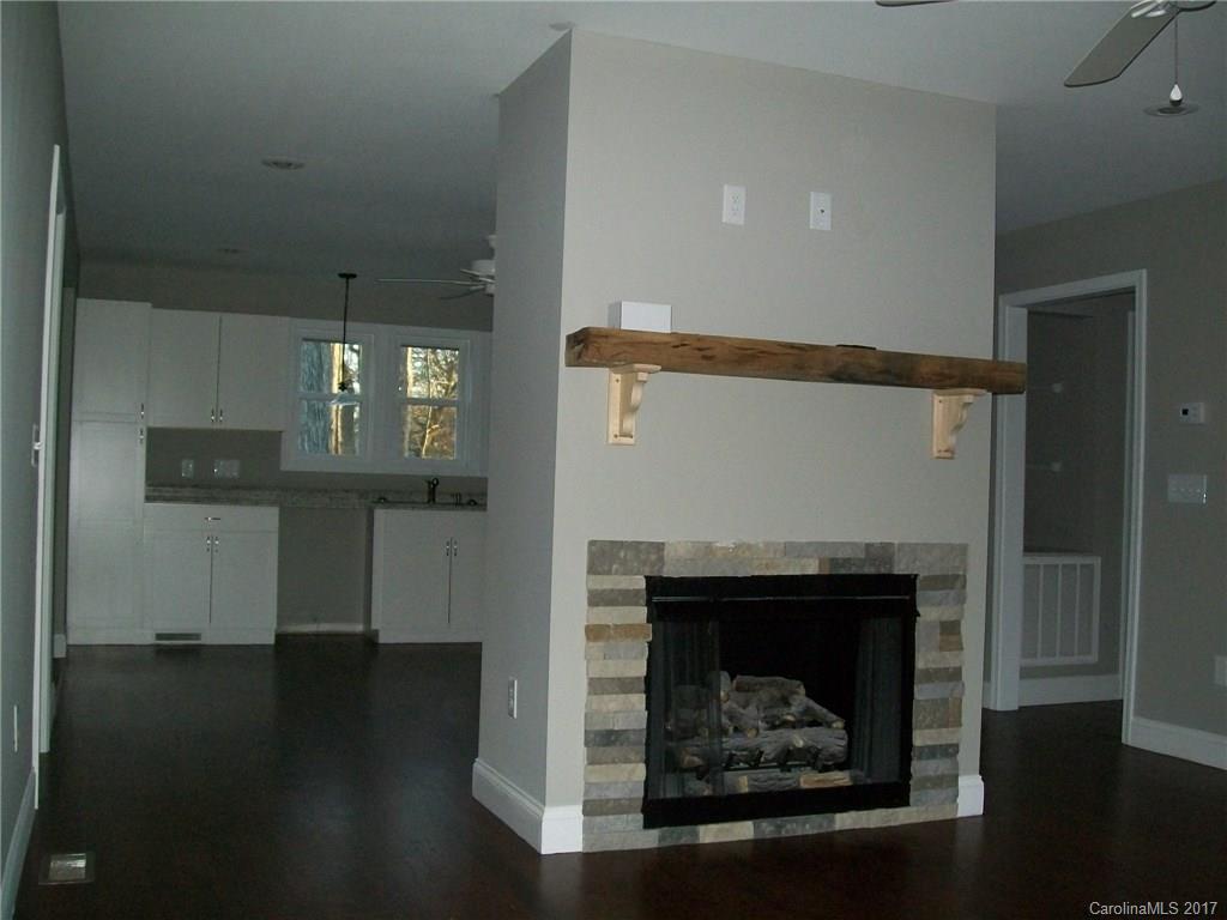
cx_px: 614
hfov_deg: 51.4
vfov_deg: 39.7
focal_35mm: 36
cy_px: 460
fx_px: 1276
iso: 160
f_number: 2.7
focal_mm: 6
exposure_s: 1/60
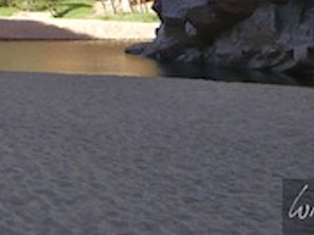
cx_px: -175
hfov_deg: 18.2
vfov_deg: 14.4
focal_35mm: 94
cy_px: -144
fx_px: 852
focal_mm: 4.6
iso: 100
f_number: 2.8
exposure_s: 1/400
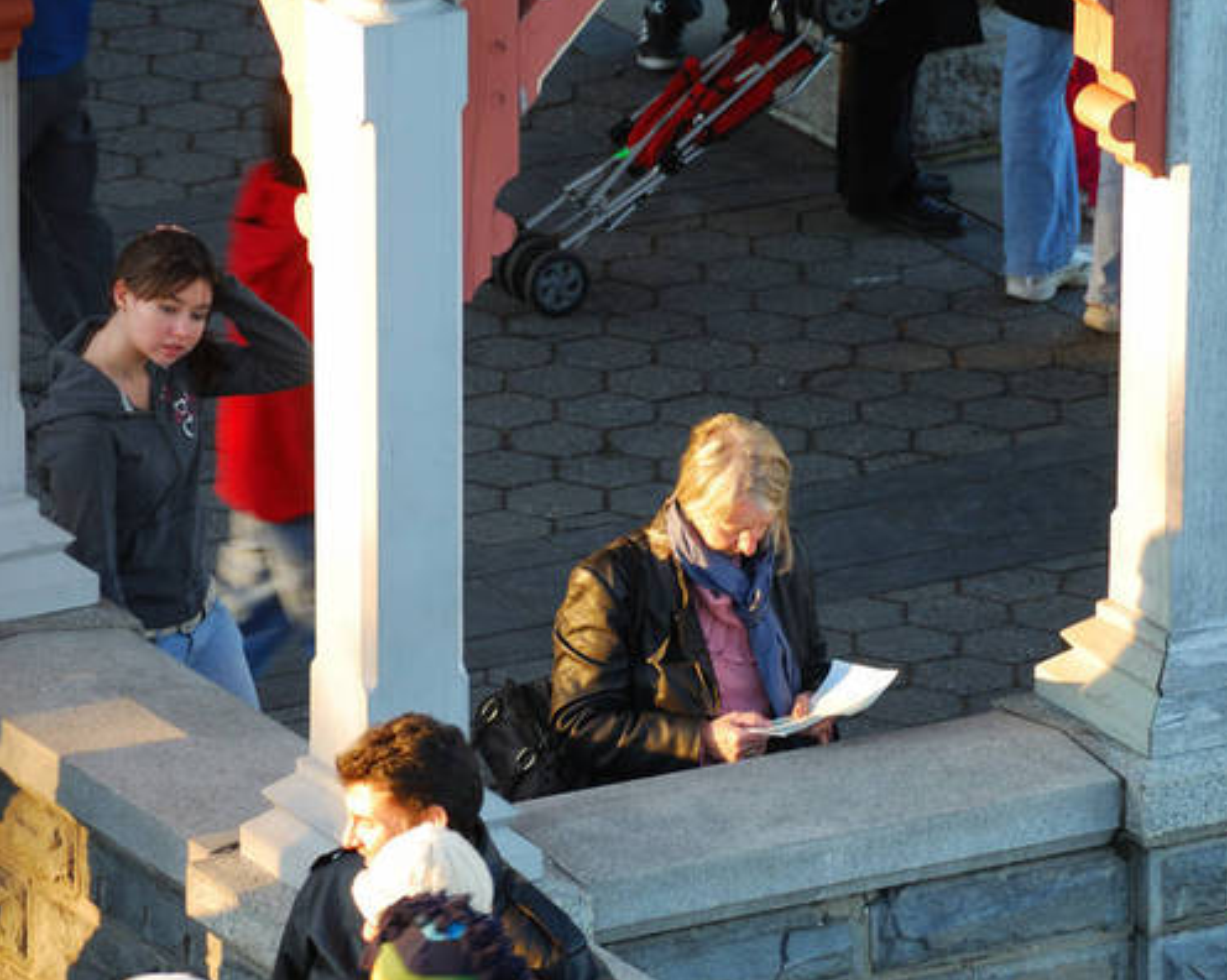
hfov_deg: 4.9
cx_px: 764
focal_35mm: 398
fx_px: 14442
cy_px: 515
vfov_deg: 3.9
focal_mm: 200
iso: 140
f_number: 5.6
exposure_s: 1/30
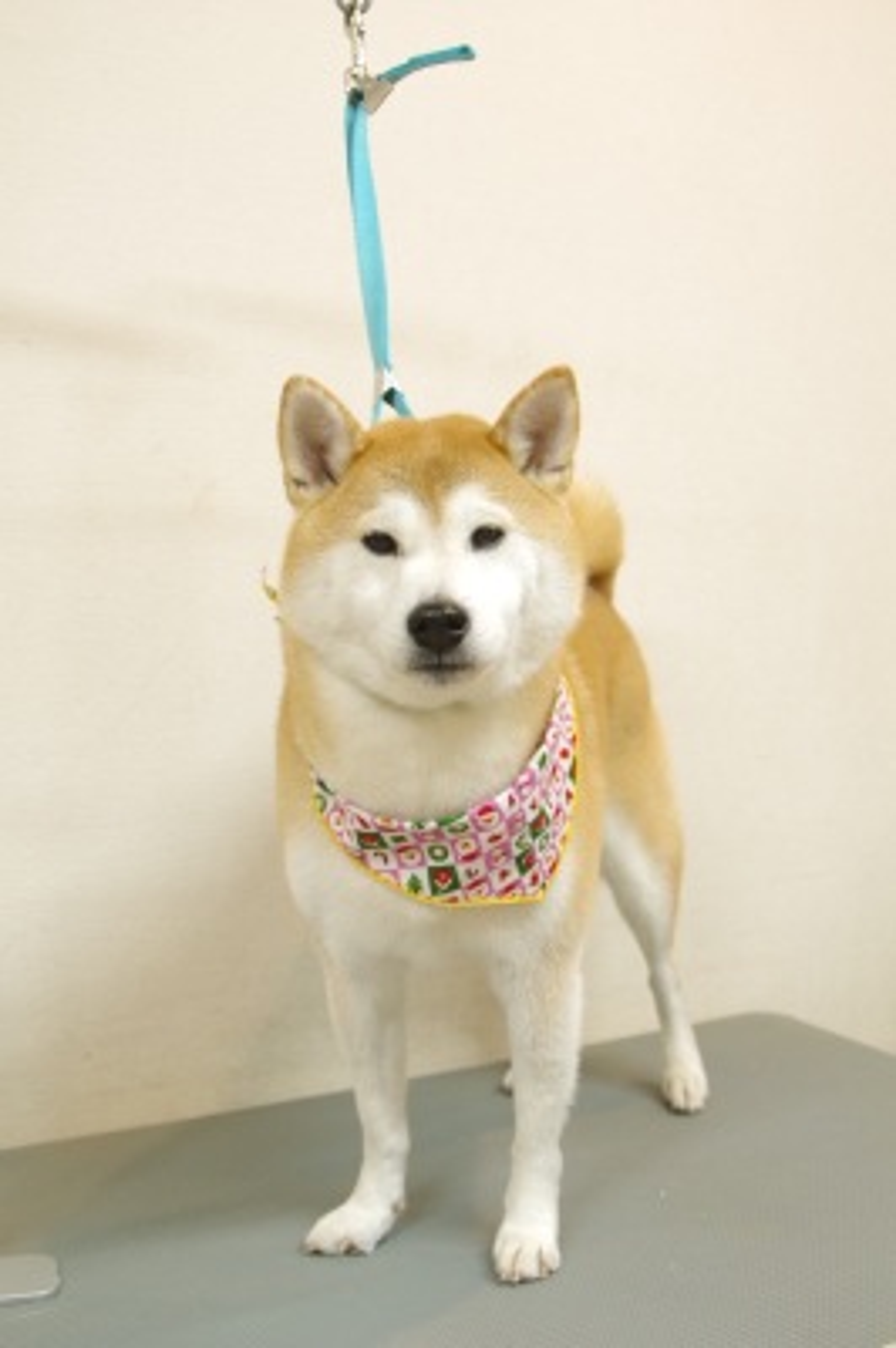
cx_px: 448
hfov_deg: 31.8
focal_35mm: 42
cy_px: 674
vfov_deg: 46.4
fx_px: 1571
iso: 1600
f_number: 4
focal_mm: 28
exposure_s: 1/125
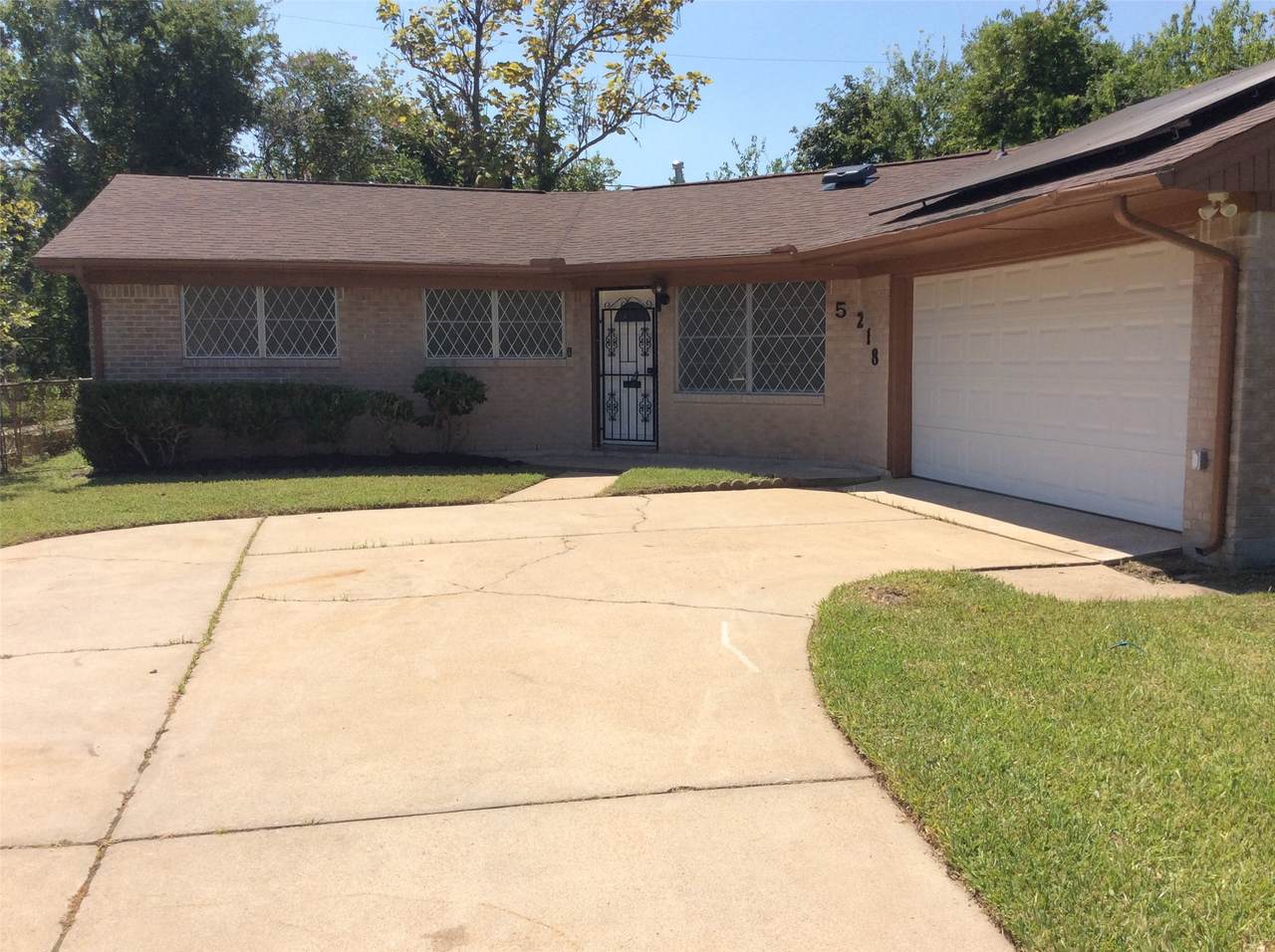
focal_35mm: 32
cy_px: 476
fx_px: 1177
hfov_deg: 56.9
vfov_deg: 44.1
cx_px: 638
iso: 32
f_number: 2.4
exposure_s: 1/1431
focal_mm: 3.3
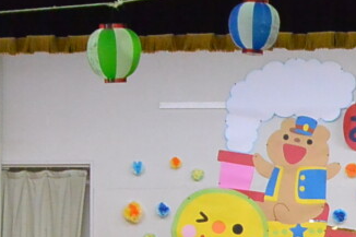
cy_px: 354
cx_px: 570
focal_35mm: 276
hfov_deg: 7.3
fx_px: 2728
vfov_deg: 4.9
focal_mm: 28
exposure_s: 1/250
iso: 1600
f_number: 5.6
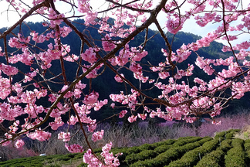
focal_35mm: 37
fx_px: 257
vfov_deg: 35.9
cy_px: 84
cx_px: 71
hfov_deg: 50.3
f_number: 8
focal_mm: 10
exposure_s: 1/52
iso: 200
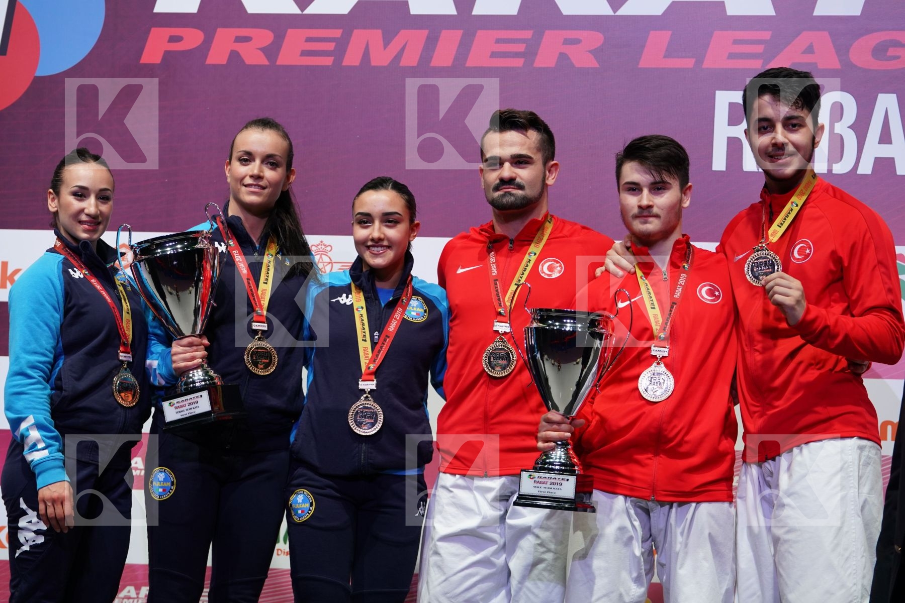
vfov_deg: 11.2
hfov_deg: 16.8
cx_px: 452
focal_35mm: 122
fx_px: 3067
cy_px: 302
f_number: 3.5
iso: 1000
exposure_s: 1/250
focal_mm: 122
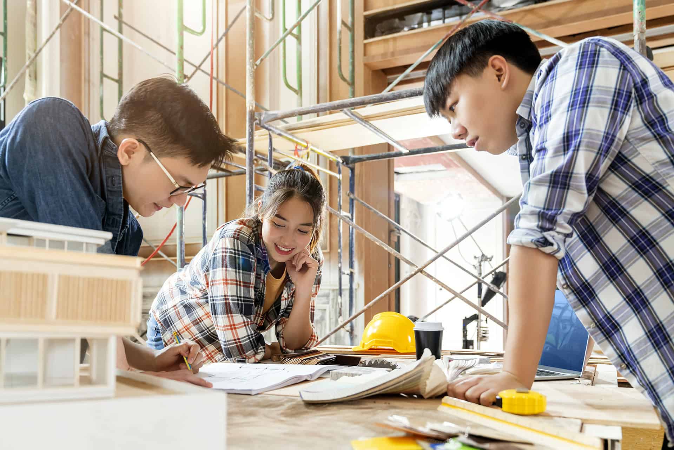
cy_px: 225
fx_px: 562
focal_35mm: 30
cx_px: 337
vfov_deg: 43.6
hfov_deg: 61.9
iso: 800
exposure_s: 1/200
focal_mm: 30
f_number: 4
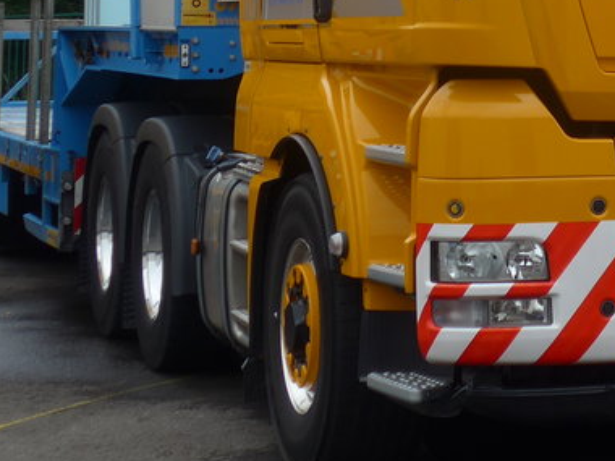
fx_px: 2470
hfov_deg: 13.9
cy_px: -136
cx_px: 670
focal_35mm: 139
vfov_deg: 10.4
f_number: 2.8
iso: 80
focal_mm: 9
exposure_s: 1/640
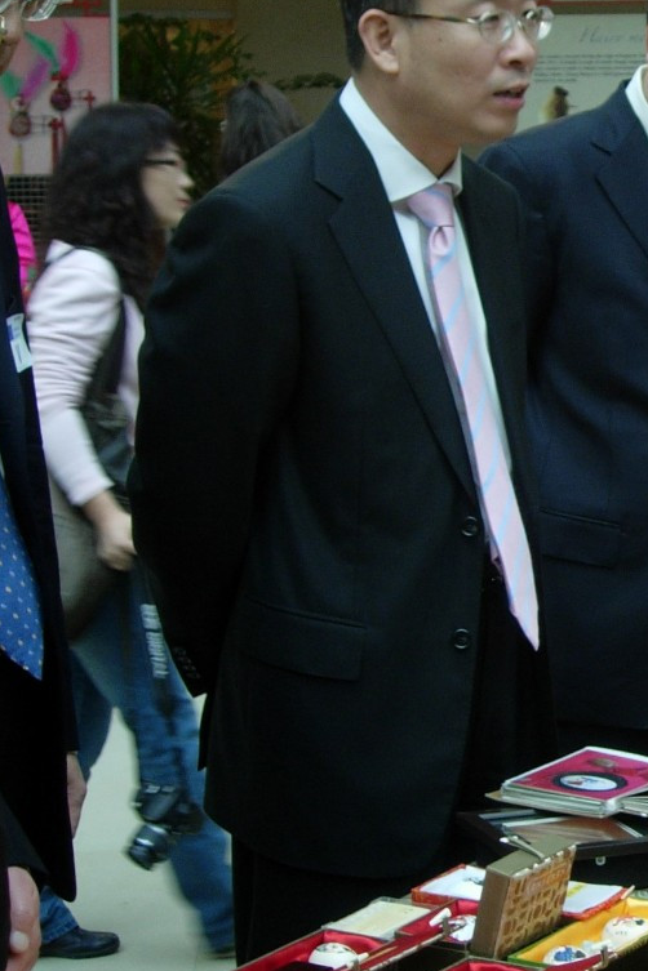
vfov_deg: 24.2
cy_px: 494
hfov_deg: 15.5
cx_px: 836
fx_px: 2268
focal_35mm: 84
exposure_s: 1/42.7
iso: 64
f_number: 2.8
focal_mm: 7.8
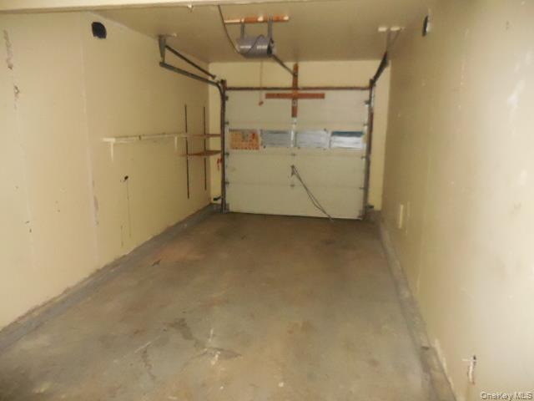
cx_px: 267
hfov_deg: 69.4
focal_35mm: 25
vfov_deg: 54.9
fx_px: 386
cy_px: 200
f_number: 3.3
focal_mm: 4.5
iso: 1600
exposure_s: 1/25
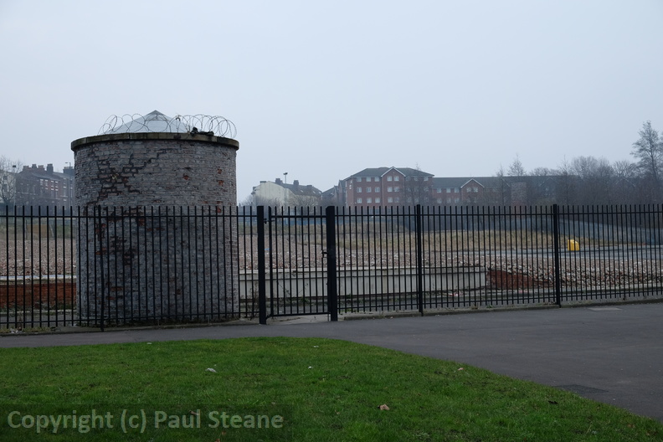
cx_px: 332
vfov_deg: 27.5
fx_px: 902
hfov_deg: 40.3
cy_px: 221
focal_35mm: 49
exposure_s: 1/240
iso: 400
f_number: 5.6
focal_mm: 32.9
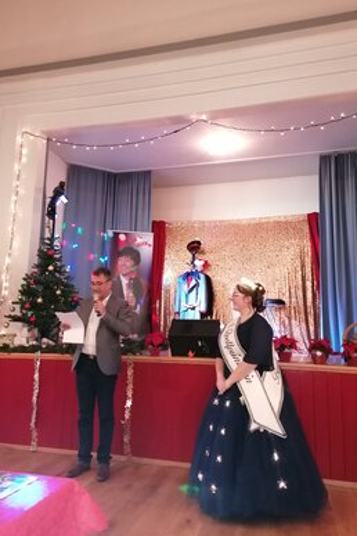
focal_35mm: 29
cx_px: 163
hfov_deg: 44.9
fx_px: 431
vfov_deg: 63.7
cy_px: 265
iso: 640
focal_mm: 4.75
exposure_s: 1/16.7
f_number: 1.8
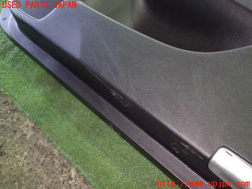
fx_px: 233
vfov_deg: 44.2
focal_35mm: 32
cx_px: 126
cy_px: 94
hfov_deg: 56.8
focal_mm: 5.79
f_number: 2.4
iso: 800
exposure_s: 1/13
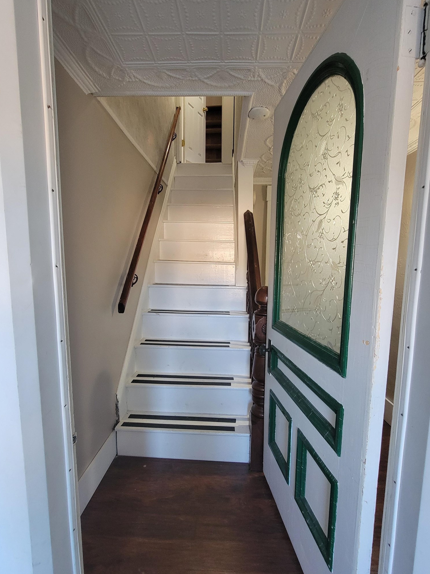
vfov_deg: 98.1
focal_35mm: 15
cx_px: 217
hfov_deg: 81.7
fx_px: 248
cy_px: 295
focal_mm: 2.2
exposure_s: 1/60
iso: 400
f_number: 2.2
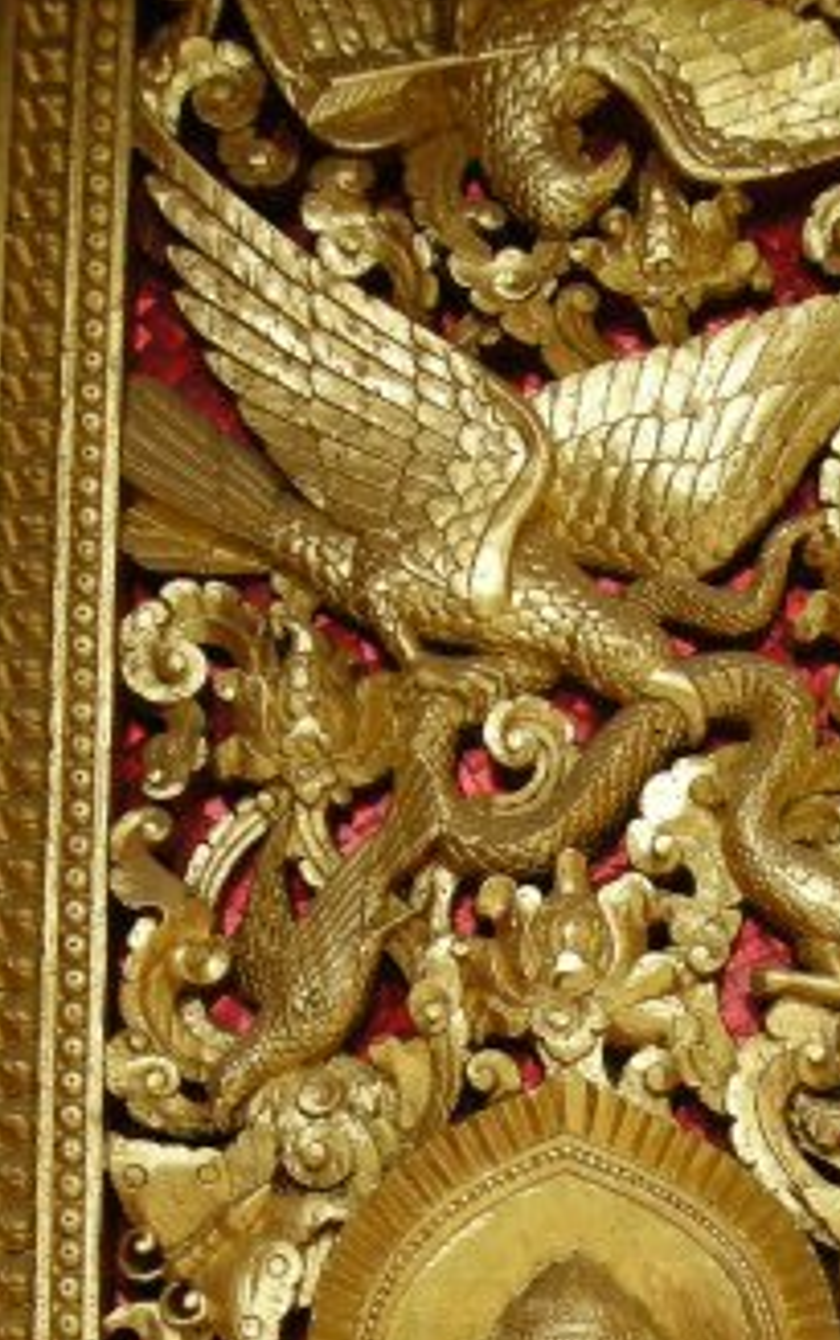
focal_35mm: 85
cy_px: 1262
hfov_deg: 15.2
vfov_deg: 23.5
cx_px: 774
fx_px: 3107
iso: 64
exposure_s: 1/149
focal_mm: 8.5
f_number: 4.5
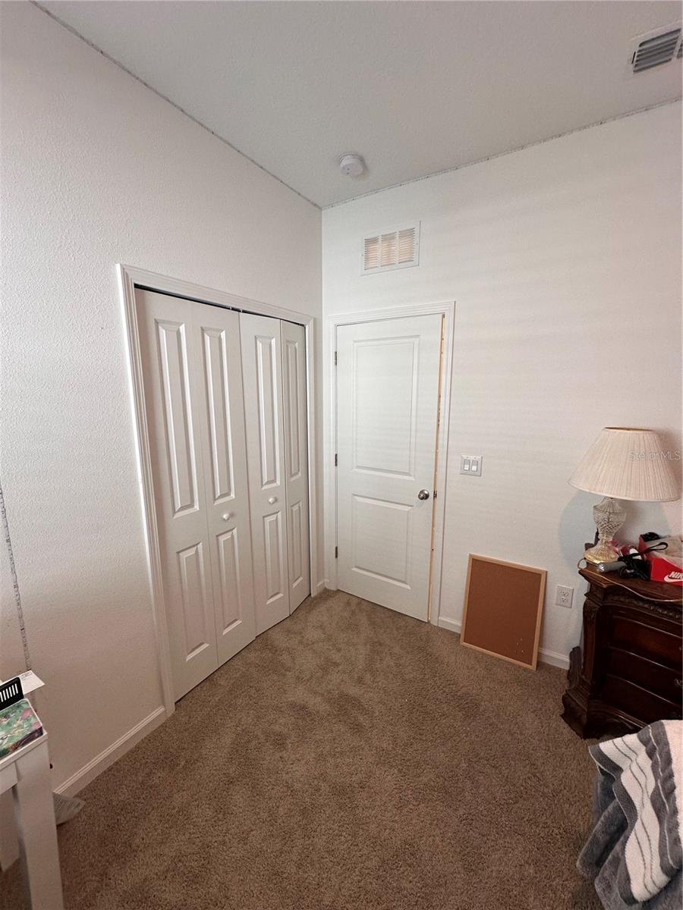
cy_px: 455
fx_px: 368
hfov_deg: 85.7
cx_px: 342
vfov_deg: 102.1
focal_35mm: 14
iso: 125
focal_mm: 2.22
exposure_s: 1/120
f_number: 2.2
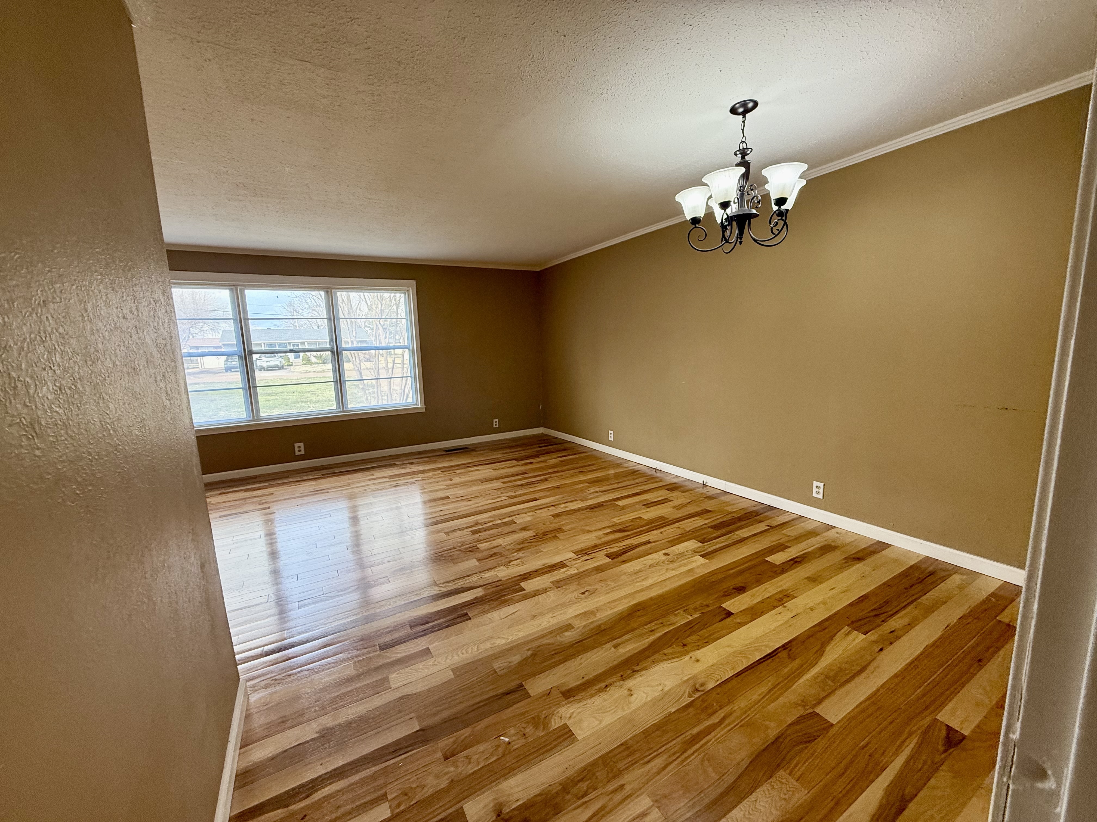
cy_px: 411
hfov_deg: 102.1
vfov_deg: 85.7
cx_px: 548
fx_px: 444
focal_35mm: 14
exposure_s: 1/99
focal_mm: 2.22
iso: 100
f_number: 2.2
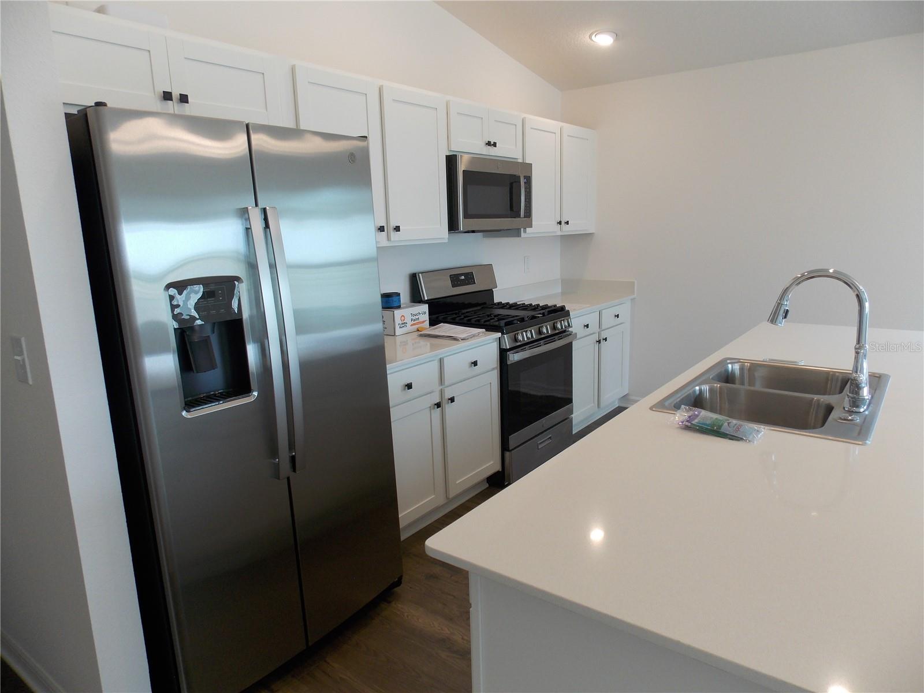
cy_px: 346
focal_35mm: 23
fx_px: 614
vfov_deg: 58.9
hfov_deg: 73.9
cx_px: 462
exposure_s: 1/40
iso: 80
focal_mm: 4
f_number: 3.1
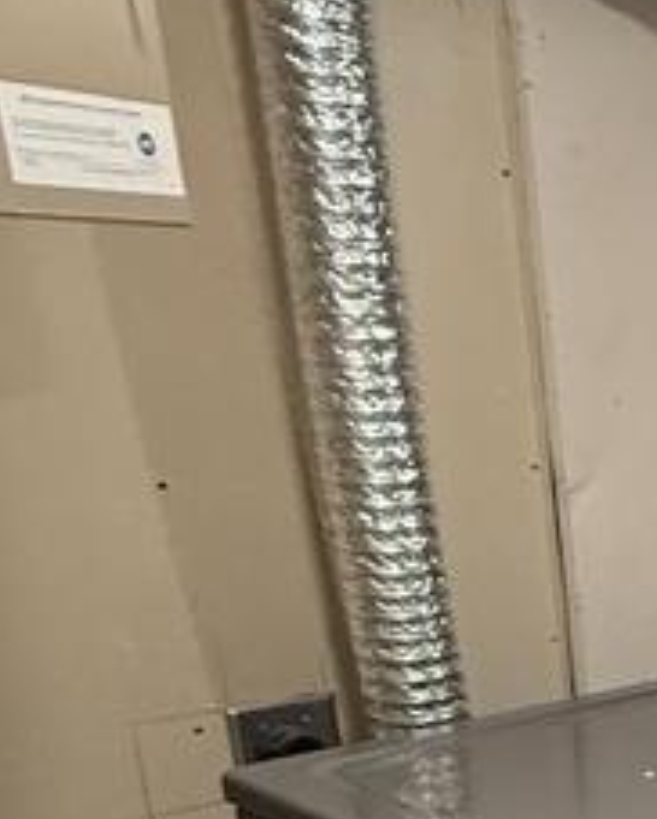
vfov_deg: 27.6
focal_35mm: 65
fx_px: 1578
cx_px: 1112
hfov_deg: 19.1
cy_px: 801
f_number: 2.2
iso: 250
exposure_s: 1/60
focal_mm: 2.22
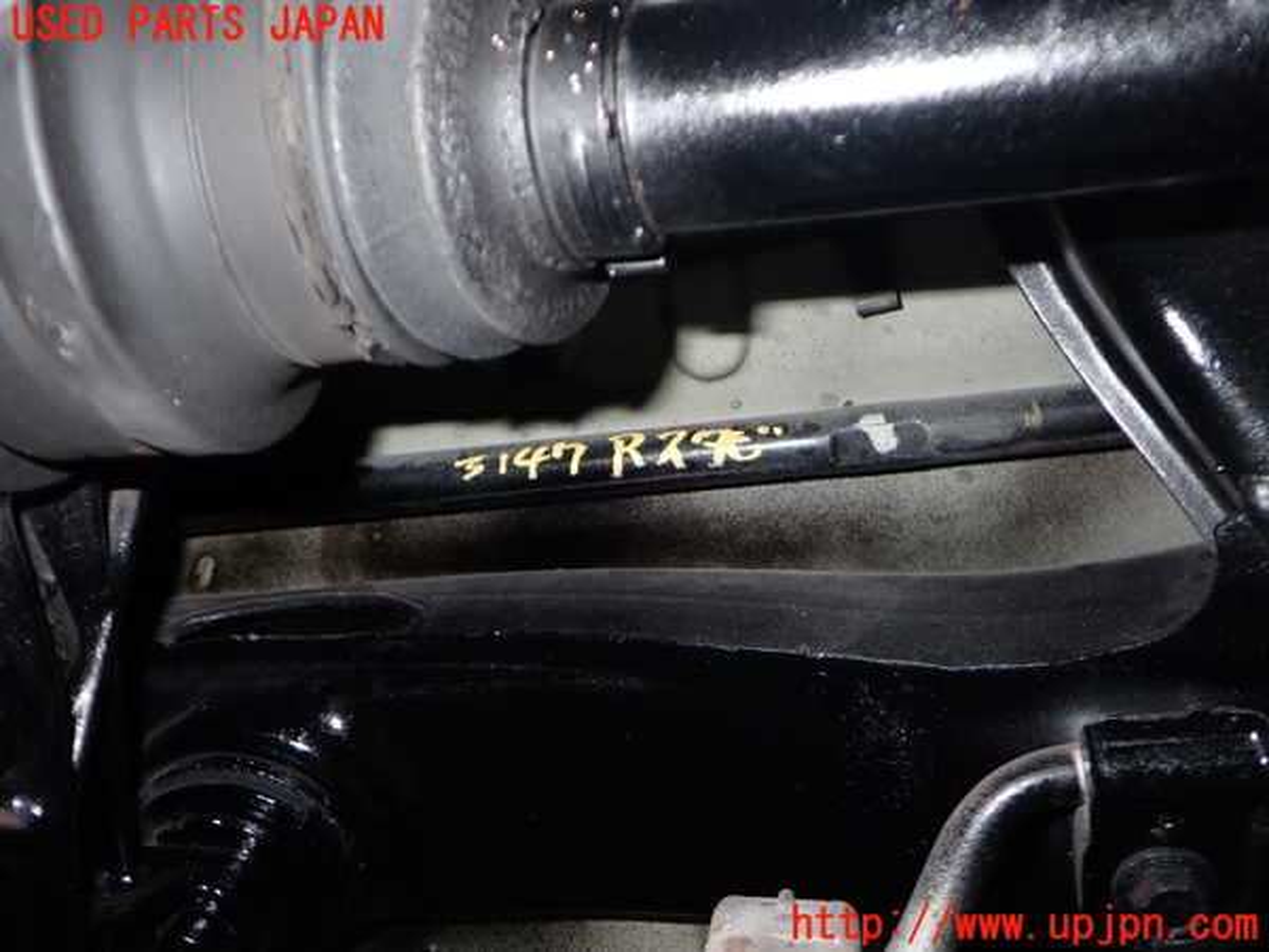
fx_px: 1100
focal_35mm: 30
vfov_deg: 46.8
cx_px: 634
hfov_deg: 60.0
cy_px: 476
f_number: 2.3
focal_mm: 5.4
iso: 200
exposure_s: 1/30
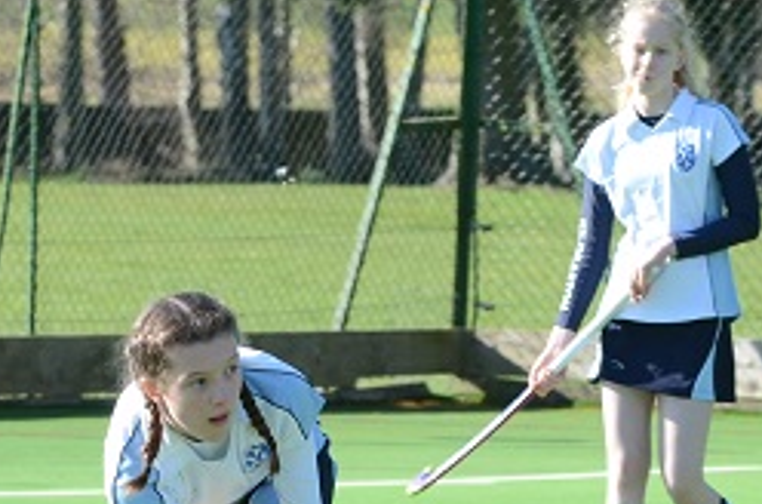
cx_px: 344
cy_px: 751
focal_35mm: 628
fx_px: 13259
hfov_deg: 3.3
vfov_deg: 2.2
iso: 400
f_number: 7.1
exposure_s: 1/400
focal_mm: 130
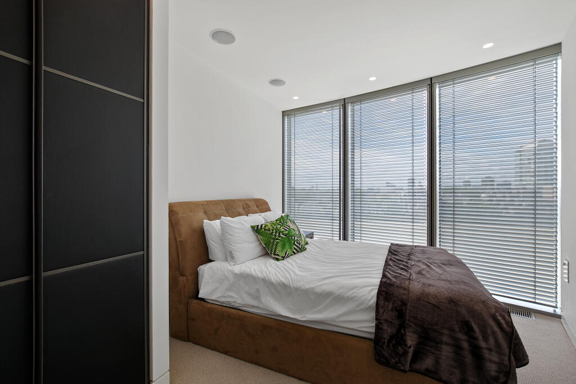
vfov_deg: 77.3
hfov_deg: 100.4
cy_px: 192
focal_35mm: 15
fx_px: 240
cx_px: 288
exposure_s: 1/13
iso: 200
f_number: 5.6
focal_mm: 10
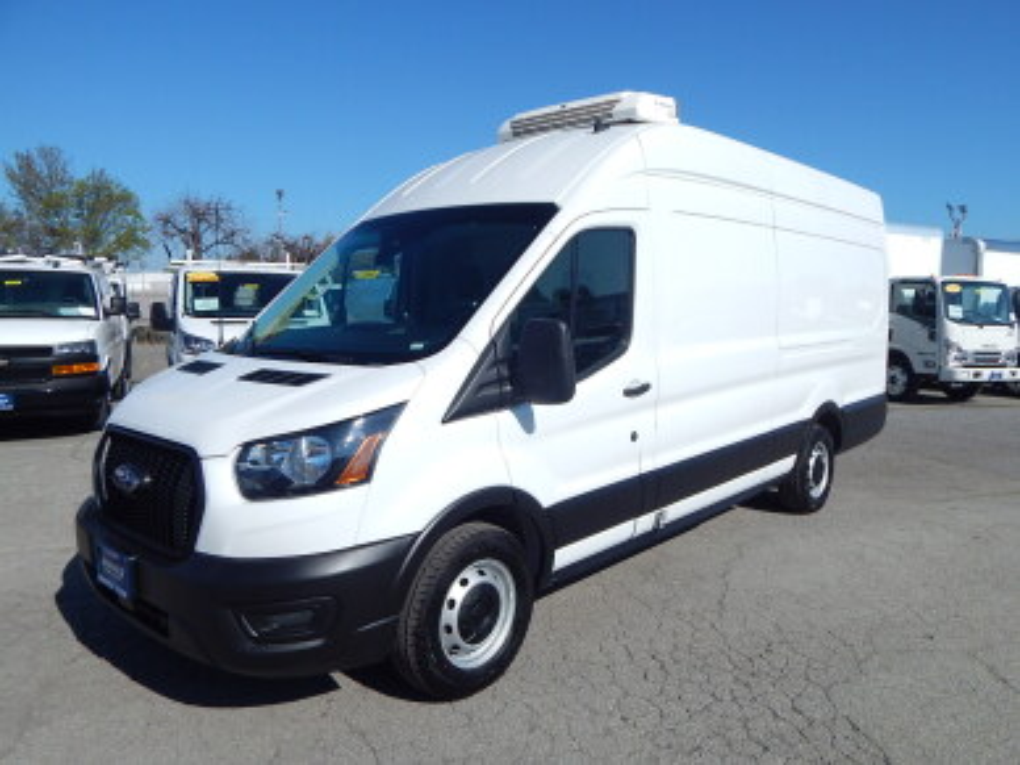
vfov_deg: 54.9
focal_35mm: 25
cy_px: 382
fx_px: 737
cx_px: 510
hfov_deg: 69.4
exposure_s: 1/1500
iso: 125
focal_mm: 4.5
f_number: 6.1
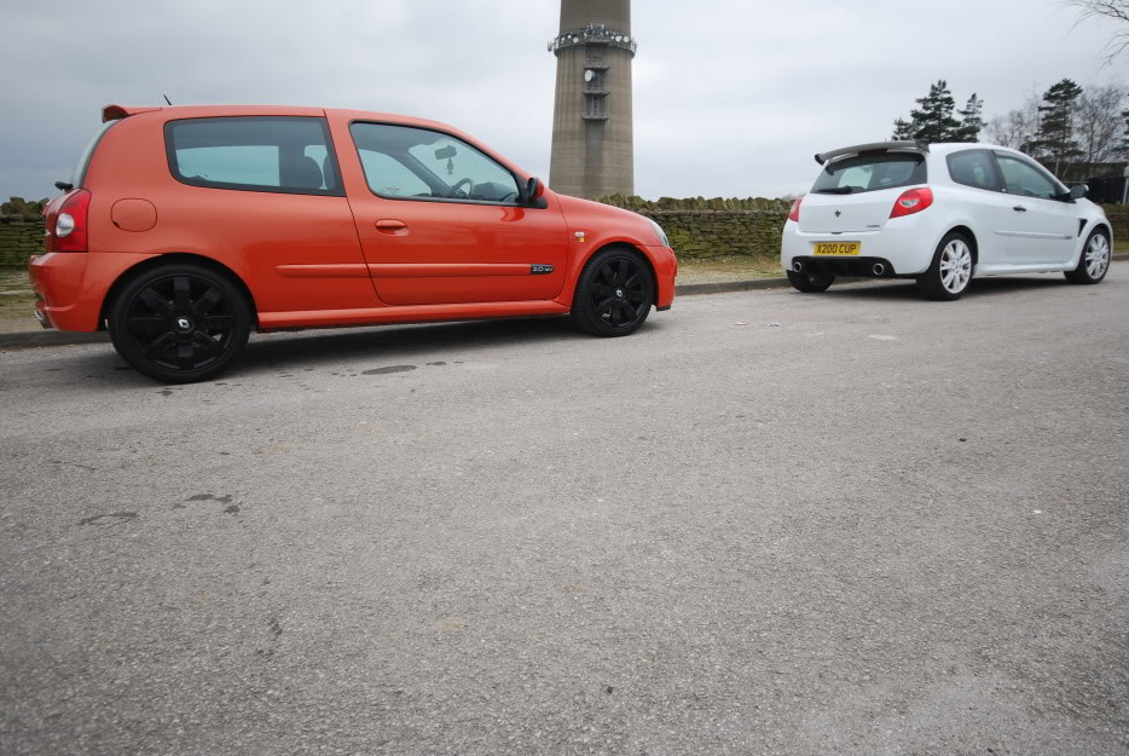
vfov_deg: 55.2
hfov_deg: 76.0
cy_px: 349
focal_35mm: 23
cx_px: 581
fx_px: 722
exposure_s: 1/125
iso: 100
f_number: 5.6
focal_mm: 14
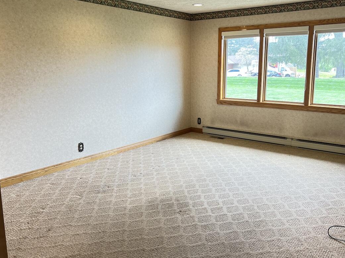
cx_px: 180
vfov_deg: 44.2
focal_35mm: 32
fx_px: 319
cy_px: 125
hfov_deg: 56.8
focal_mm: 5.7
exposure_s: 1/120
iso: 80
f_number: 1.5
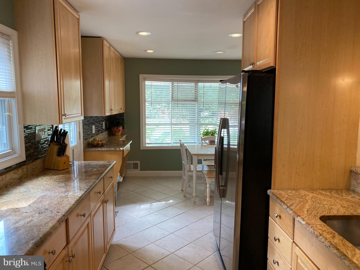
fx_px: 270
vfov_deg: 53.1
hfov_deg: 67.3
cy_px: 135
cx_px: 180
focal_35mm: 26
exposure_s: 1/120
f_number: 1.8
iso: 125
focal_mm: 4.25
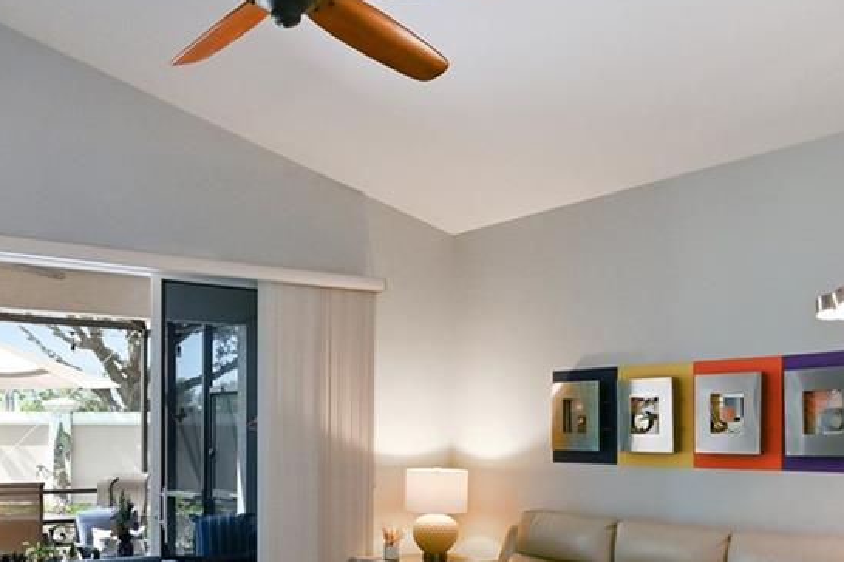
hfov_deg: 47.3
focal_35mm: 41
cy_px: 434
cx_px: 481
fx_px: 961
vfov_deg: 31.9
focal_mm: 14
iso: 800
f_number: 8
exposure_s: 1/60
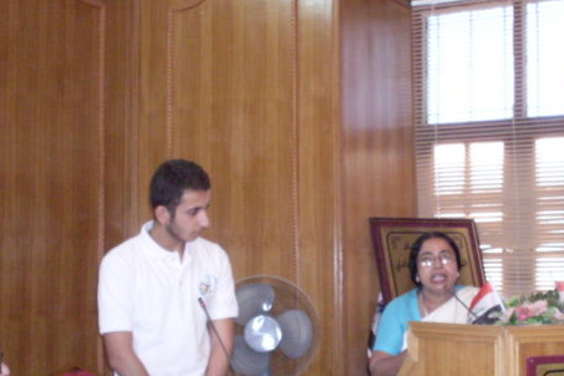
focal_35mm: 67
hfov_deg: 29.9
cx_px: 356
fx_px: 1050
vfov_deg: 20.2
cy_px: 266
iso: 240
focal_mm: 6.3
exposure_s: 1/45
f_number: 2.8
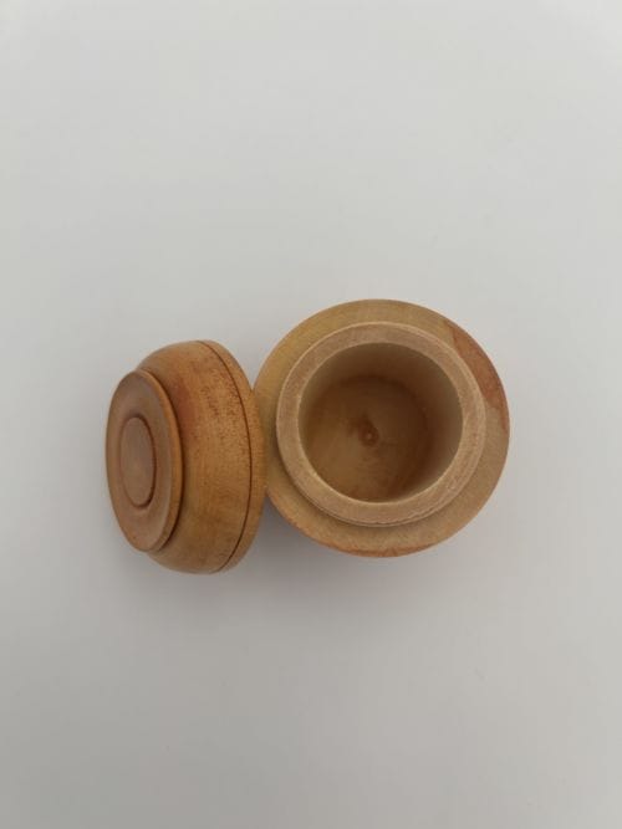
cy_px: 414
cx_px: 311
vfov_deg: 67.3
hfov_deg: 53.0
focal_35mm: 26
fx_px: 623
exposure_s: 1/853
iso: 50
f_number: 1.5
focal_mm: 5.7
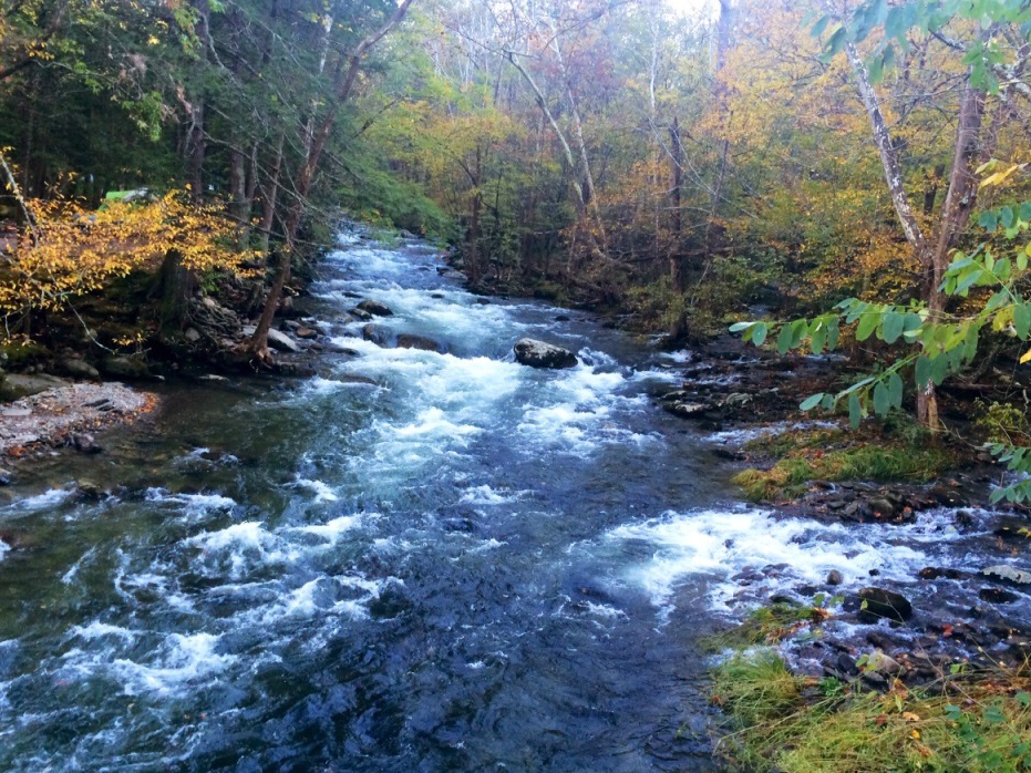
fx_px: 983
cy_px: 402
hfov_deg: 55.3
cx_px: 547
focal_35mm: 33
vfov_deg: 42.9
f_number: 2.2
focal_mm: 4.12
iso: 40
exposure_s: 1/30
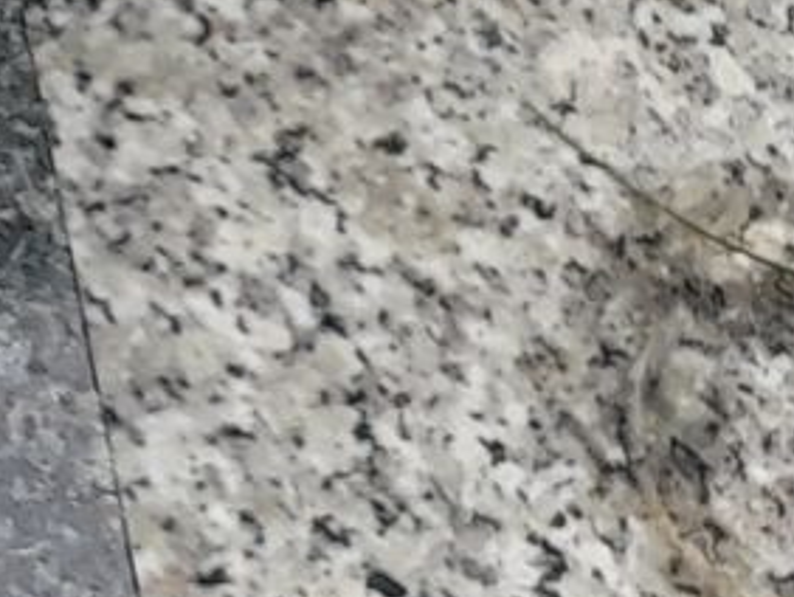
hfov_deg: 8.8
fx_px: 4063
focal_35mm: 177
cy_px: -42
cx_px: -1706
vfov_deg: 8.3
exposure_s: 1/201
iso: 20
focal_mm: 4.6
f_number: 2
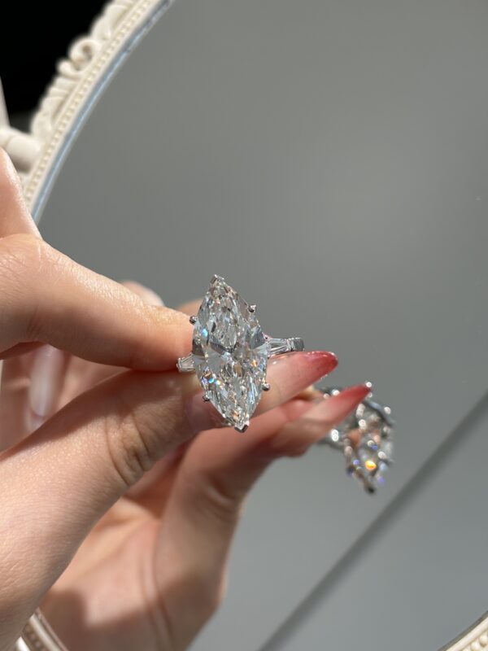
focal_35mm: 52
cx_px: 244
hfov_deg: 28.0
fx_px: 977
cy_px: 326
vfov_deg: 36.8
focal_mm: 5.96
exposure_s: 1/121
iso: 25
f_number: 1.6
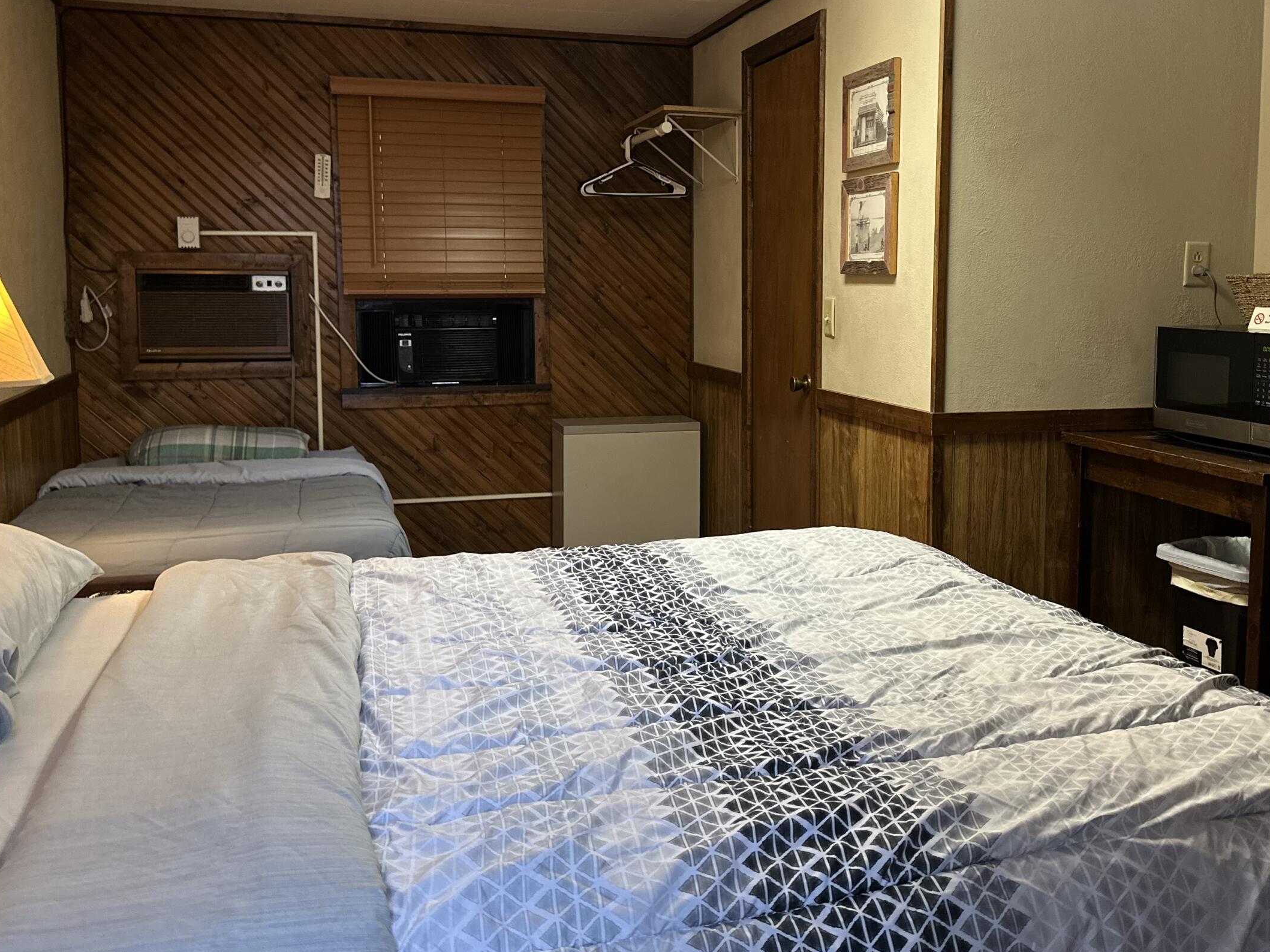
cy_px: 394
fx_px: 1247
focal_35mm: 34
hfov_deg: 53.8
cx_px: 710
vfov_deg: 41.6
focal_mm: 6.86
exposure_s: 1/60
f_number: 1.78
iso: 200
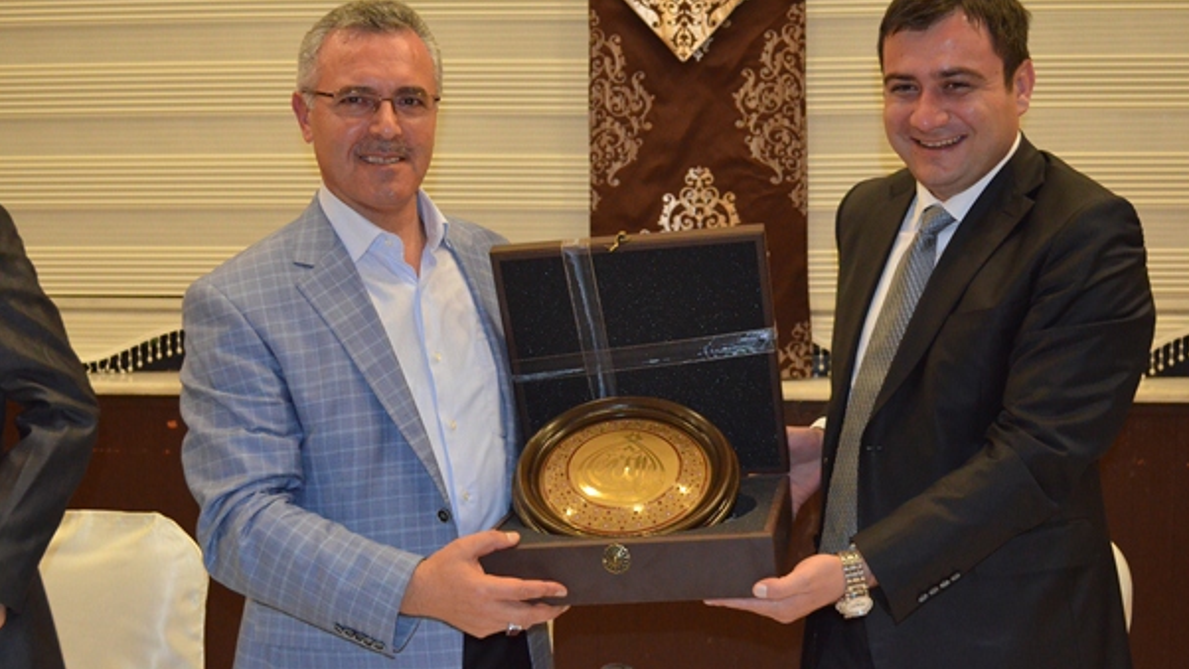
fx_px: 1577
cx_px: 630
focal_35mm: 50
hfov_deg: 41.3
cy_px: 278
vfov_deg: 23.9
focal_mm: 30
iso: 3200
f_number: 4.5
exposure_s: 1/60
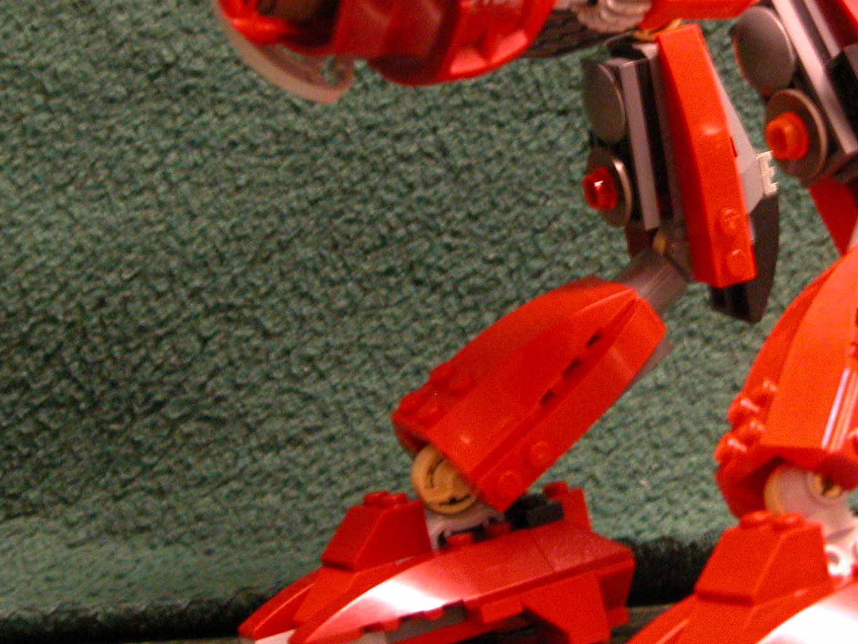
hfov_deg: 11.9
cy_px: 138
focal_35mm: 166
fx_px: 4115
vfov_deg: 8.9
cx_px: 596
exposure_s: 1/3.1
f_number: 4.4
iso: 400
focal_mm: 22.3
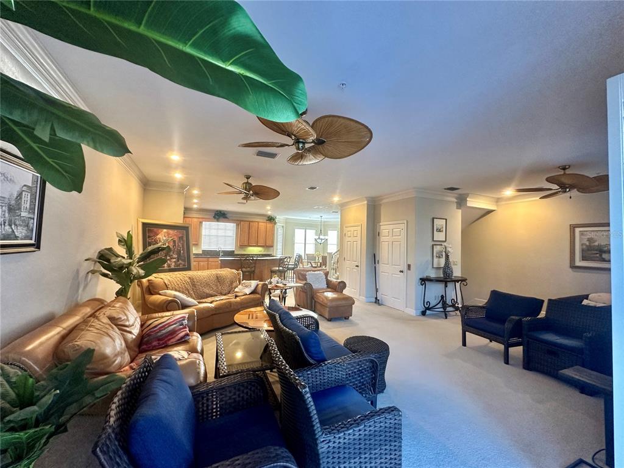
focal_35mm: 14
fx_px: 252
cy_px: 234
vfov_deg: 85.7
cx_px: 312
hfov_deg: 102.1
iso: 200
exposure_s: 1/60
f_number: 2.2
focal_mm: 2.22
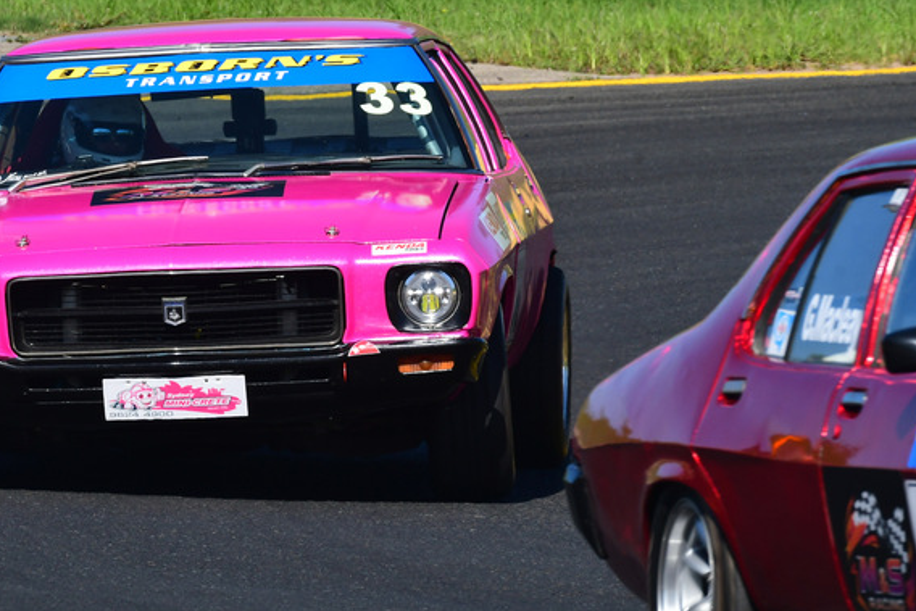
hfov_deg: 2.8
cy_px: 182
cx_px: 303
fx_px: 18833
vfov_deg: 1.9
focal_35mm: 740
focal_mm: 350
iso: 500
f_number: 13
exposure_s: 1/640
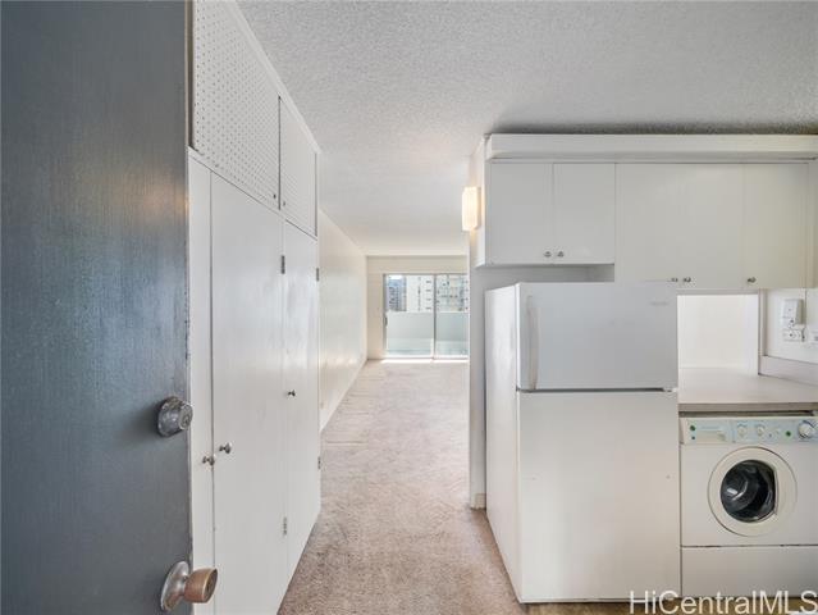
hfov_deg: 102.0
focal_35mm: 14
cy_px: 308
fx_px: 331
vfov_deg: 85.7
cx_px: 409
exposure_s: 1/800
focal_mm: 7
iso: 200
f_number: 4
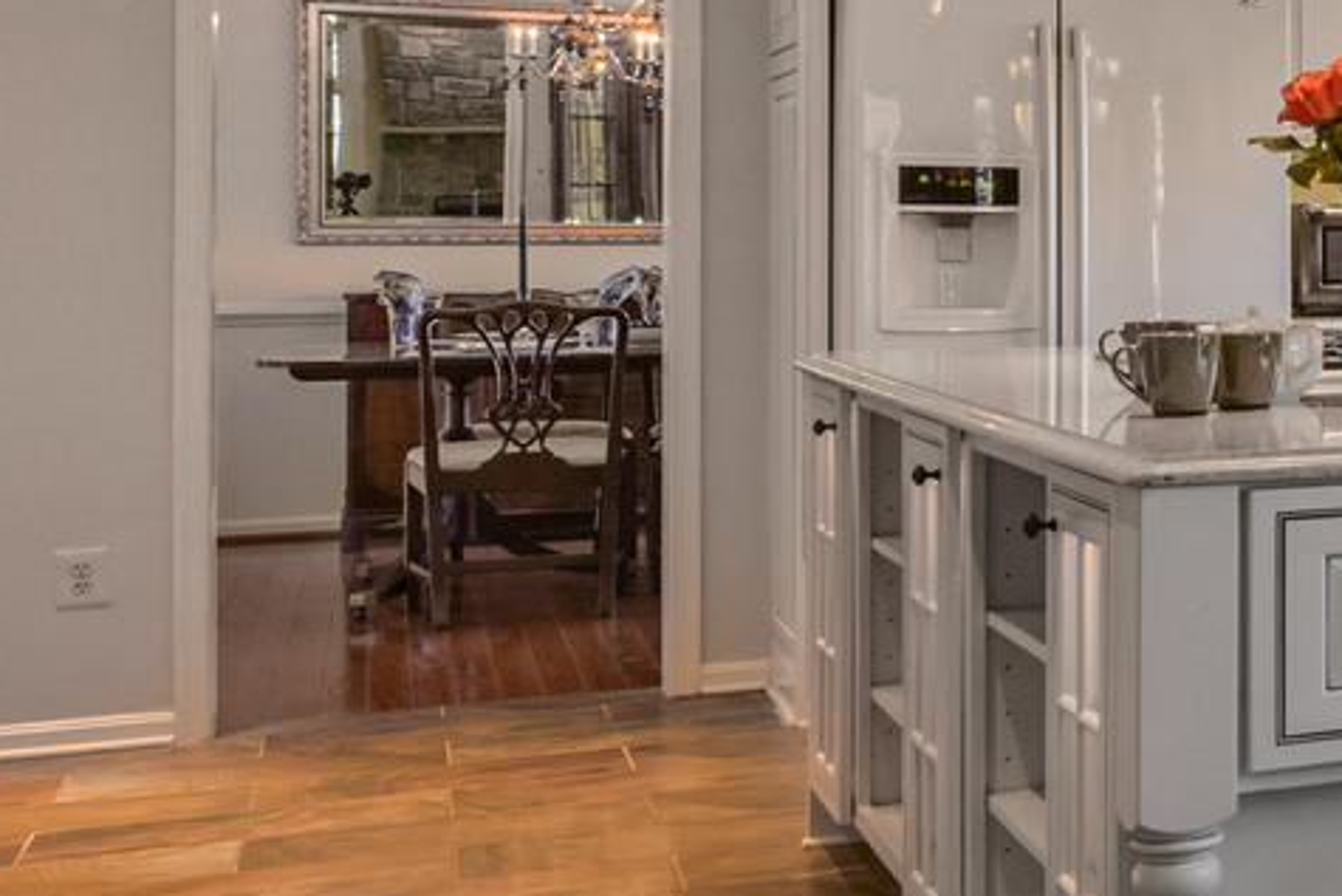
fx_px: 2573
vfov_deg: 19.6
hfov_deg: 20.3
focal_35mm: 69
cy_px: 247
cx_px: 2452
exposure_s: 1/15
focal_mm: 16
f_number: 8
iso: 200
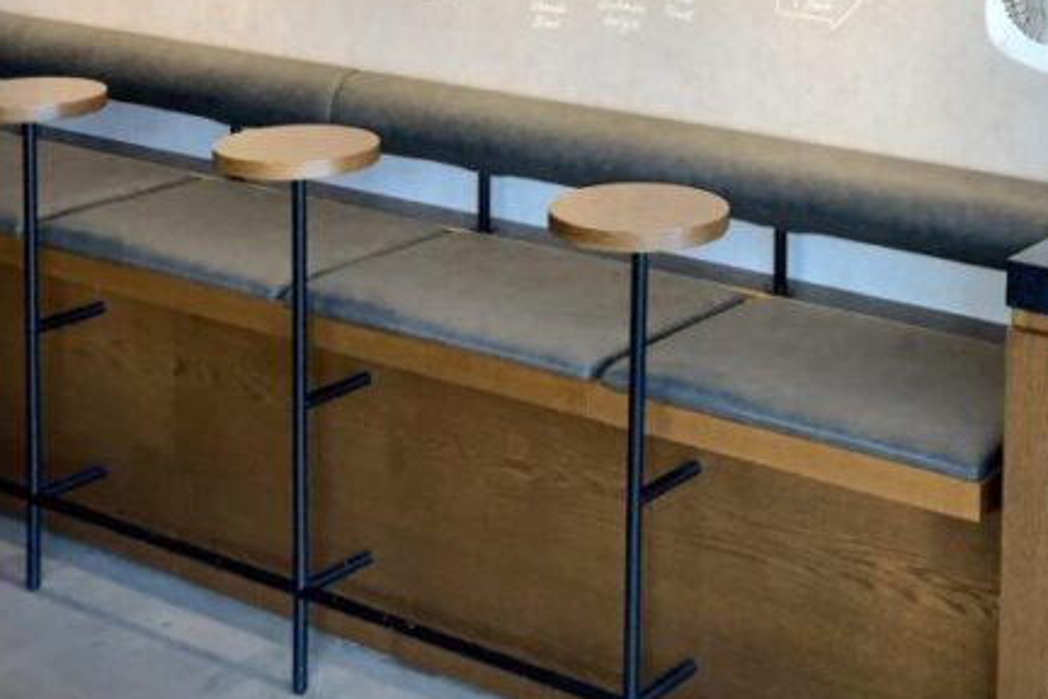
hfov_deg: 28.7
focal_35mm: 69
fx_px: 2009
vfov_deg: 18.8
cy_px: -109
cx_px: 810
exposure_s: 1/94
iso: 80
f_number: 1.8
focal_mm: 3.99
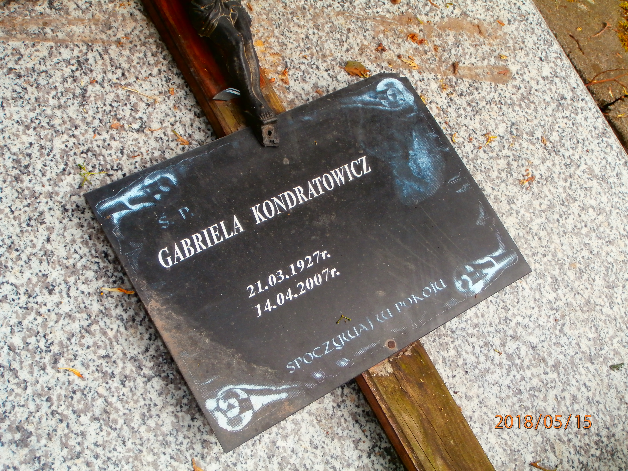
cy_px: 236
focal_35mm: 47
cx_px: 314
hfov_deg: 40.4
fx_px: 853
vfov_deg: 30.9
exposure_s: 1/80
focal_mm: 8.29
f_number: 4.2
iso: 100
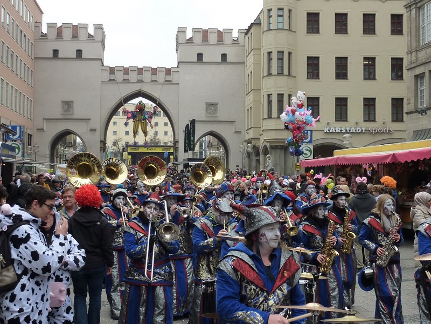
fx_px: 672
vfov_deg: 27.0
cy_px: 162
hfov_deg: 35.5
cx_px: 216
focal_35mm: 54
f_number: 4
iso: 125
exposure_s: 1/250
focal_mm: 6.1
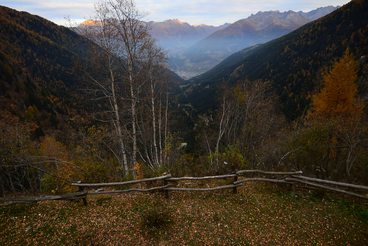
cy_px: 108
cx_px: 181
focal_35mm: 19
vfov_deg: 65.5
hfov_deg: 88.2
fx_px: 190
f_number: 2.8
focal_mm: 11
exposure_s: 1/100
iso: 100
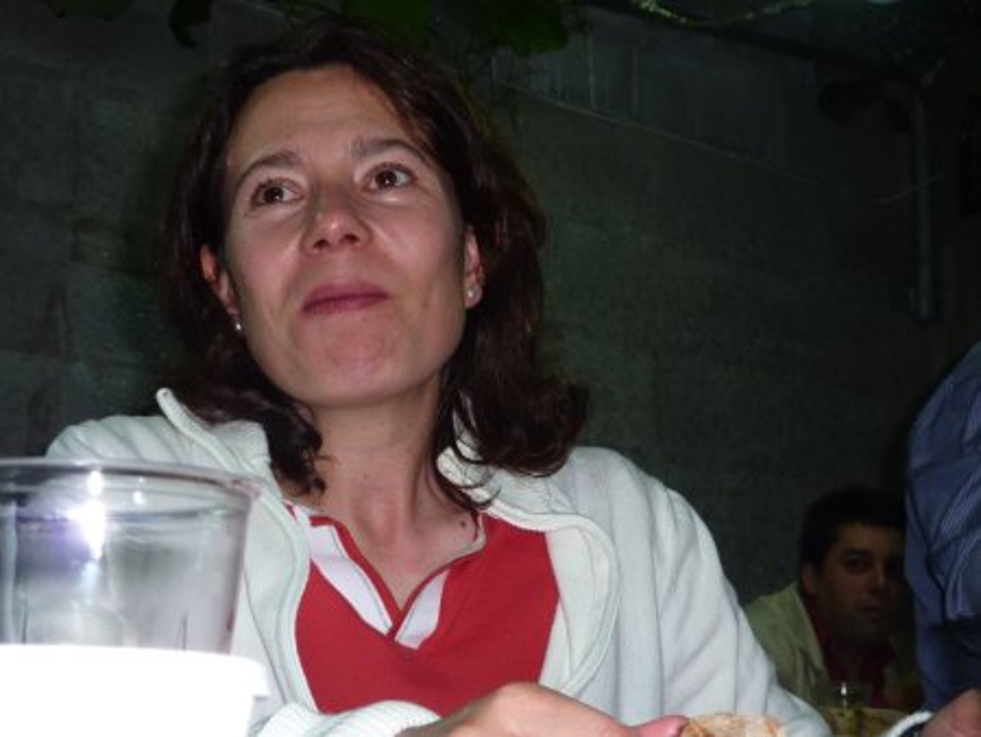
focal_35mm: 71
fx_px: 2013
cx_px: 490
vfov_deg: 20.7
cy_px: 368
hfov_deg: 27.4
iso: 100
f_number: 3.9
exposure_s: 1/30
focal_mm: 9.7
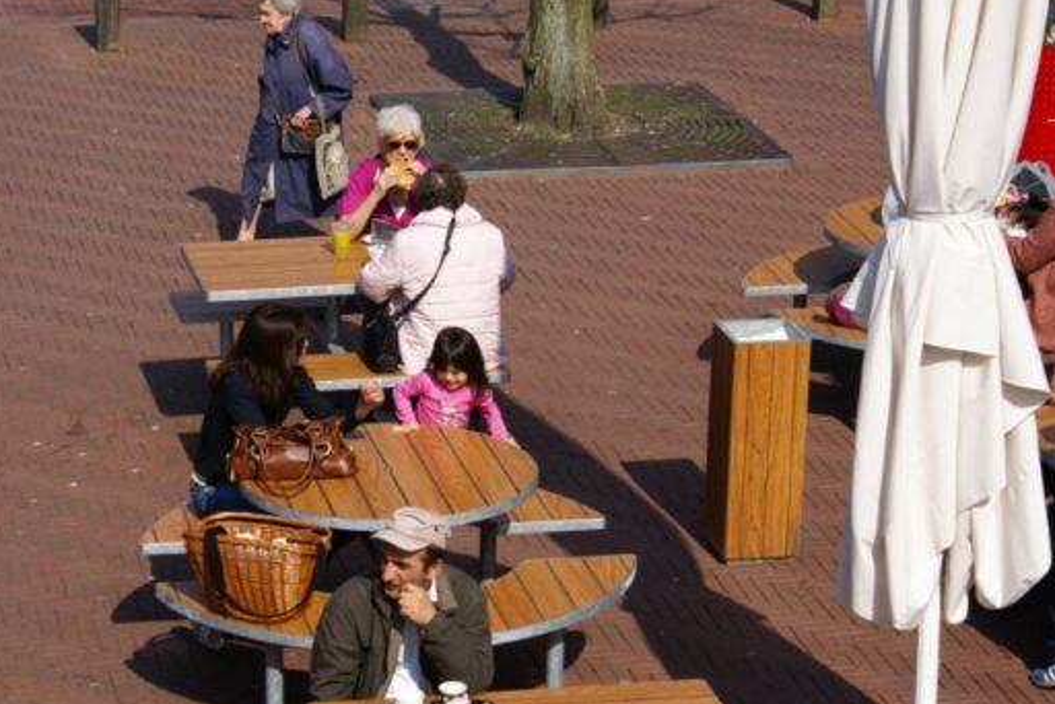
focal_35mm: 123
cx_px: 441
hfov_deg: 16.6
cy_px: 326
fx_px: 3606
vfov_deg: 11.2
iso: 100
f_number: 11
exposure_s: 1/160
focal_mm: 70
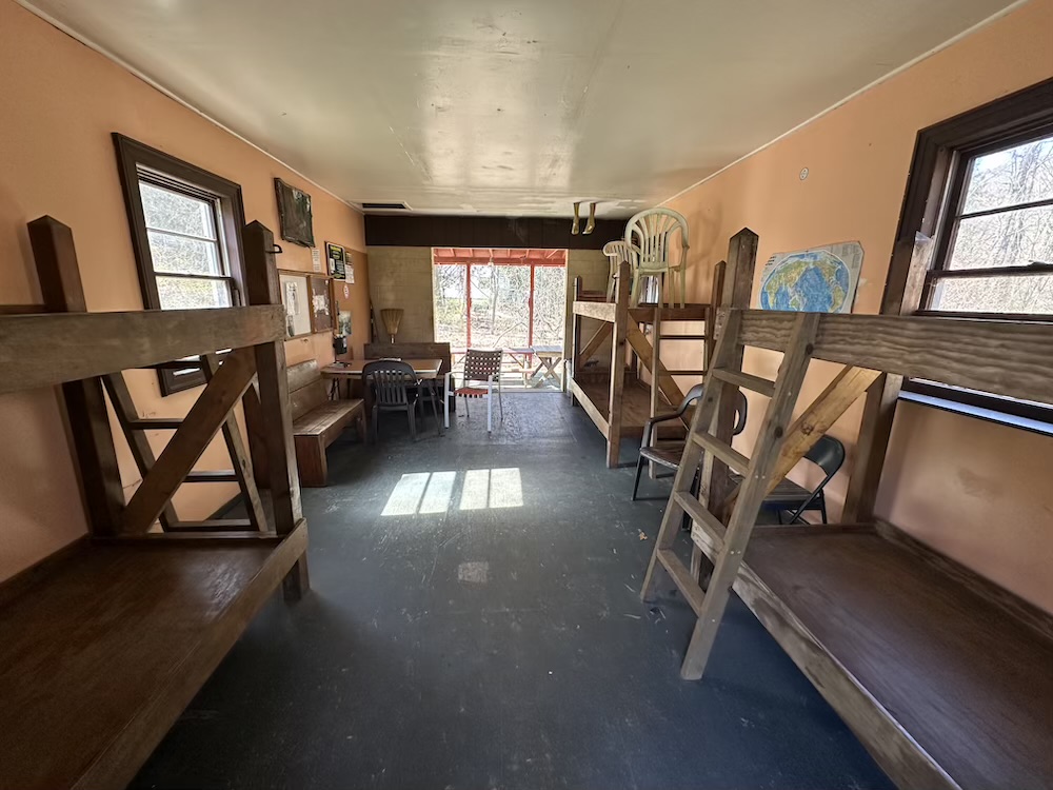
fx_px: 426
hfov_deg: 102.1
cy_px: 395
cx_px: 526
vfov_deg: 85.7
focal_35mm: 14
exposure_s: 1/99
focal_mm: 2.22
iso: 160
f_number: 2.2
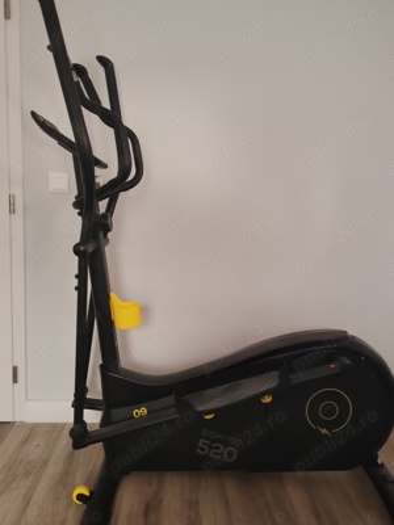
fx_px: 410
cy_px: 262
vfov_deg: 65.3
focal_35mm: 27
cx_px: 197
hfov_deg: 51.4
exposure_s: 1/33
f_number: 1.9
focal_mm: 6.12
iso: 3200
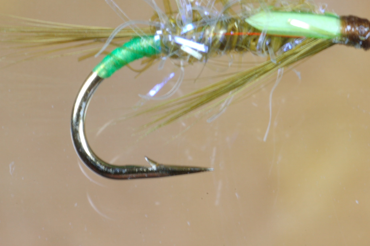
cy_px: 50
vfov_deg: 8.0
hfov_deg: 12.0
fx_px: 1756
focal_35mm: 171
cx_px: 224
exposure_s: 1/2.5
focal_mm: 70
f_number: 22
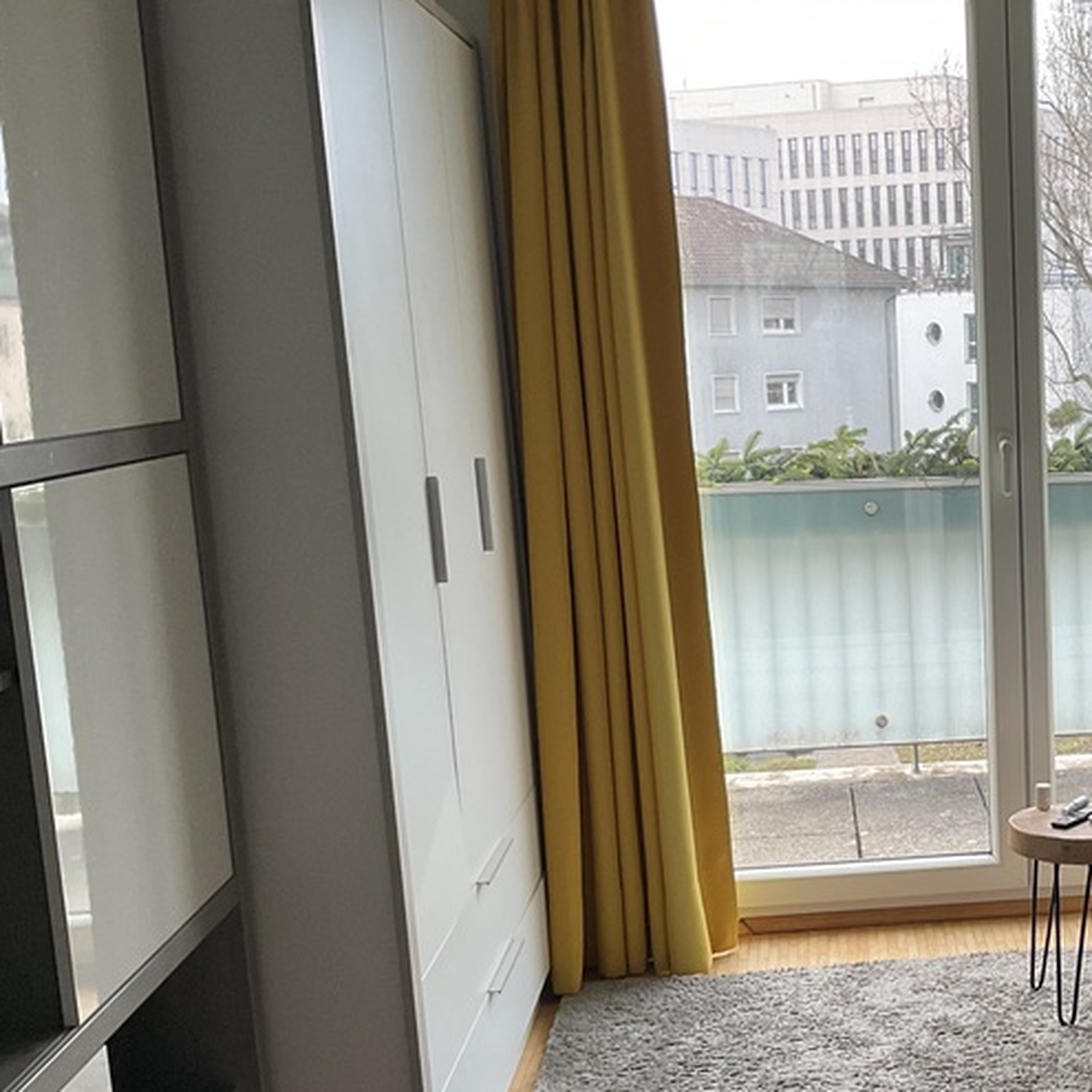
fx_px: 1892
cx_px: 1085
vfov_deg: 32.1
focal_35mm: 53
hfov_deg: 30.0
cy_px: 660
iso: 50
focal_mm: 3
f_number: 1.8
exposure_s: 1/60
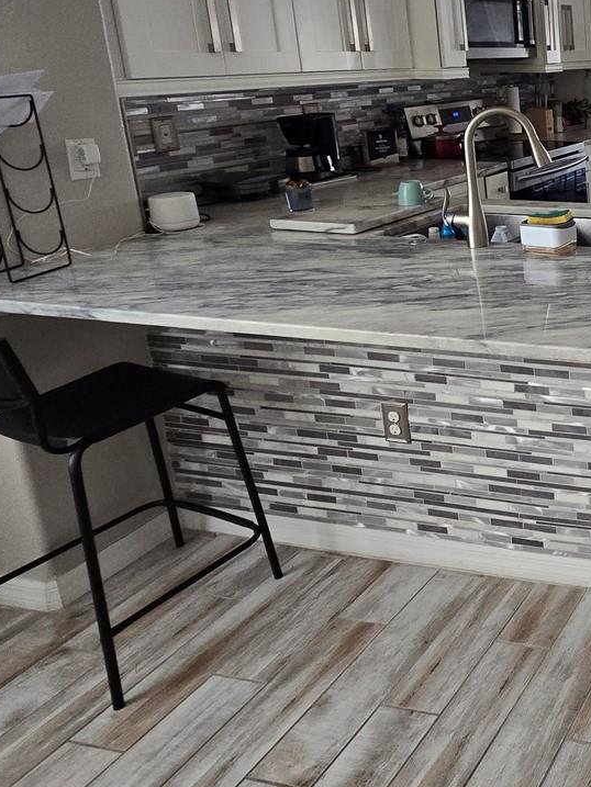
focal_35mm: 29
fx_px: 660
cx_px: 795
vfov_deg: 58.2
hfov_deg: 33.1
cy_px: 190
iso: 200
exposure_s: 1/60
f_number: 2.2
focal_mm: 2.2
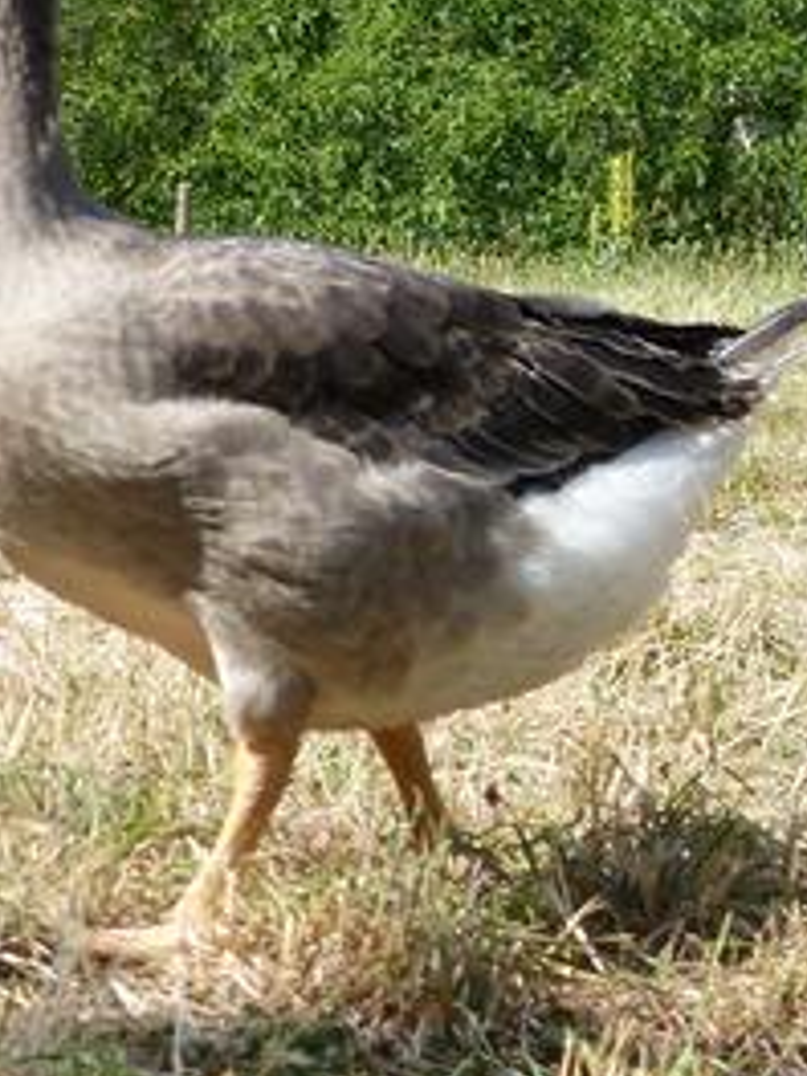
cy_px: -57
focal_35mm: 242
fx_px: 7522
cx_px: 909
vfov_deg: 8.1
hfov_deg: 6.1
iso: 100
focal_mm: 13.5
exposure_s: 1/500
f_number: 4
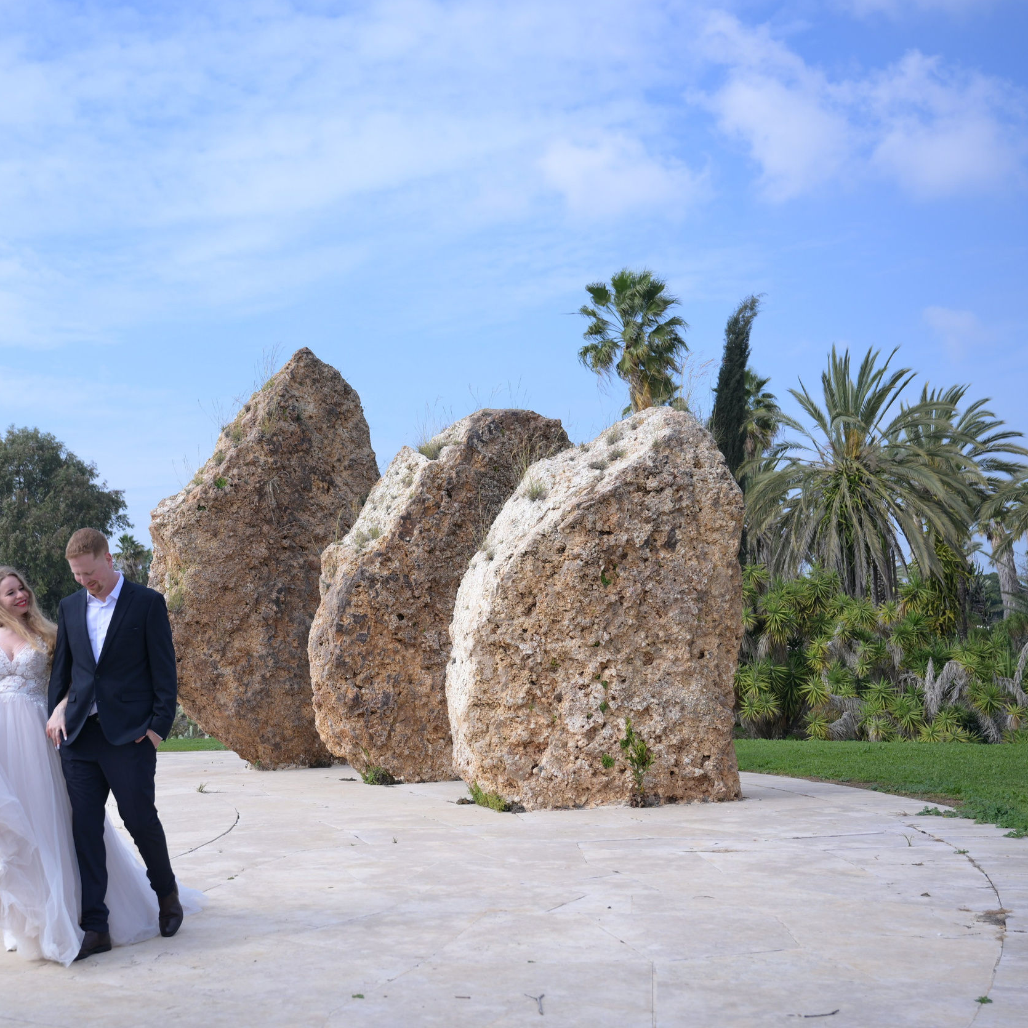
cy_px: 525
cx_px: 310
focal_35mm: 43
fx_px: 1445
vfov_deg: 39.2
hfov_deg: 38.5
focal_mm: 33
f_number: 3.5
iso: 125
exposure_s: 1/1600
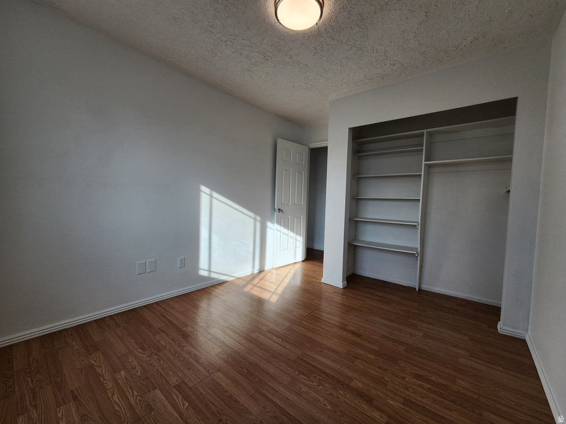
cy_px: 212
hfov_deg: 106.2
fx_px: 213
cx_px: 283
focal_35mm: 13
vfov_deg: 89.9
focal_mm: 2.2
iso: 50
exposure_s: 1/308
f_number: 2.2
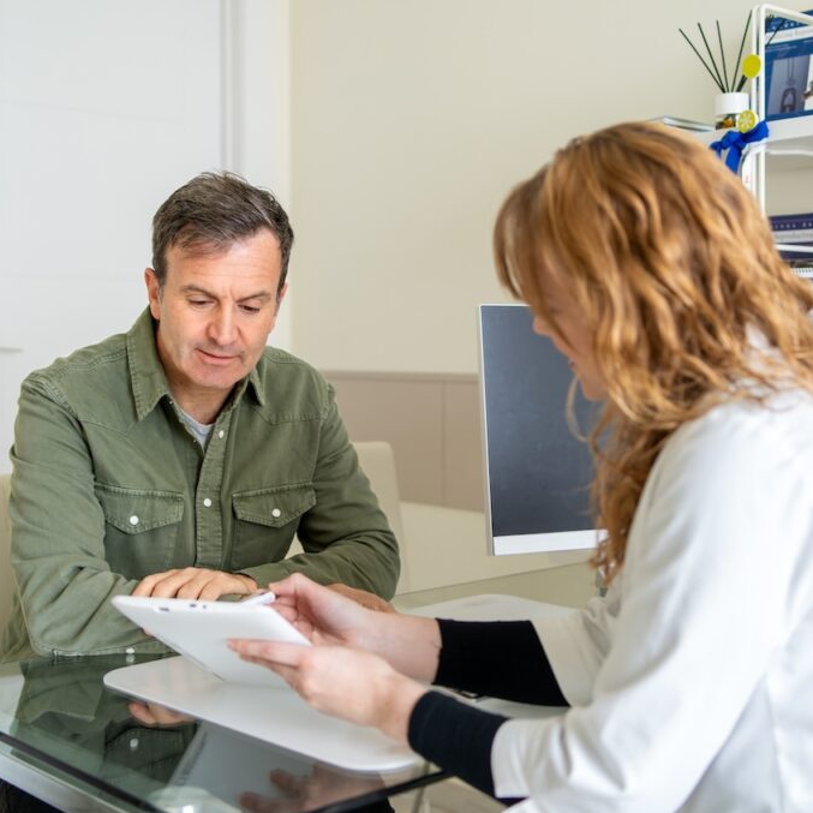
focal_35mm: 45
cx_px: 414
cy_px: 408
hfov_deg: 37.6
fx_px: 1196
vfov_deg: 37.6
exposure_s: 1/100
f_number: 2.2
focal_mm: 35
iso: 200
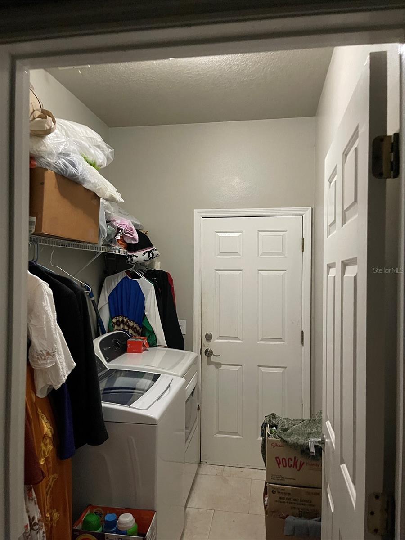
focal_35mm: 25
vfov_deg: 69.4
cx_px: 202
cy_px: 270
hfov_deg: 54.9
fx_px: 390
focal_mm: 5.1
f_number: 1.6
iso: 640
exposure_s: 1/30
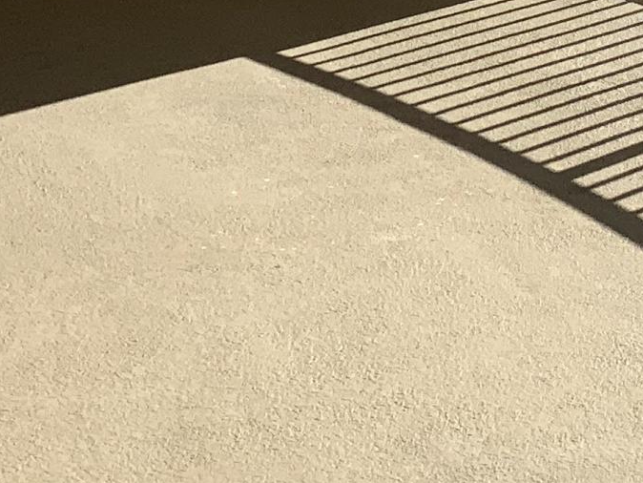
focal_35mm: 129
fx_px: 2397
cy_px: -326
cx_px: 665
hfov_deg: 15.0
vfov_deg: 10.9
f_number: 1.8
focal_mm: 3
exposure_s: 1/5263
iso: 20
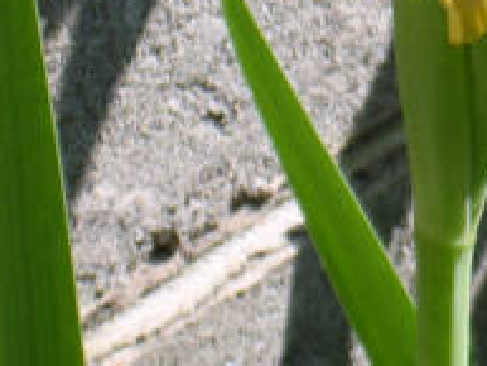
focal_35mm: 382
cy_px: -159
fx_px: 5378
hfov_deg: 5.2
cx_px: 560
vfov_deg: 3.9
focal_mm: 17.4
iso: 100
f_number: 4.9
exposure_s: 1/248
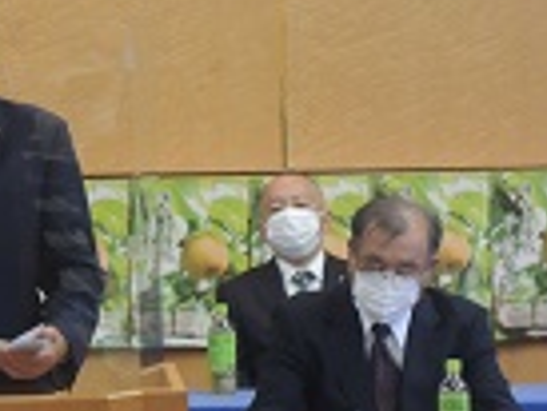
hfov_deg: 7.5
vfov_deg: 5.7
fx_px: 4160
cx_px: -92
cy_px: 156
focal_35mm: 263
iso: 800
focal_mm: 17.9
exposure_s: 1/13
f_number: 5.5
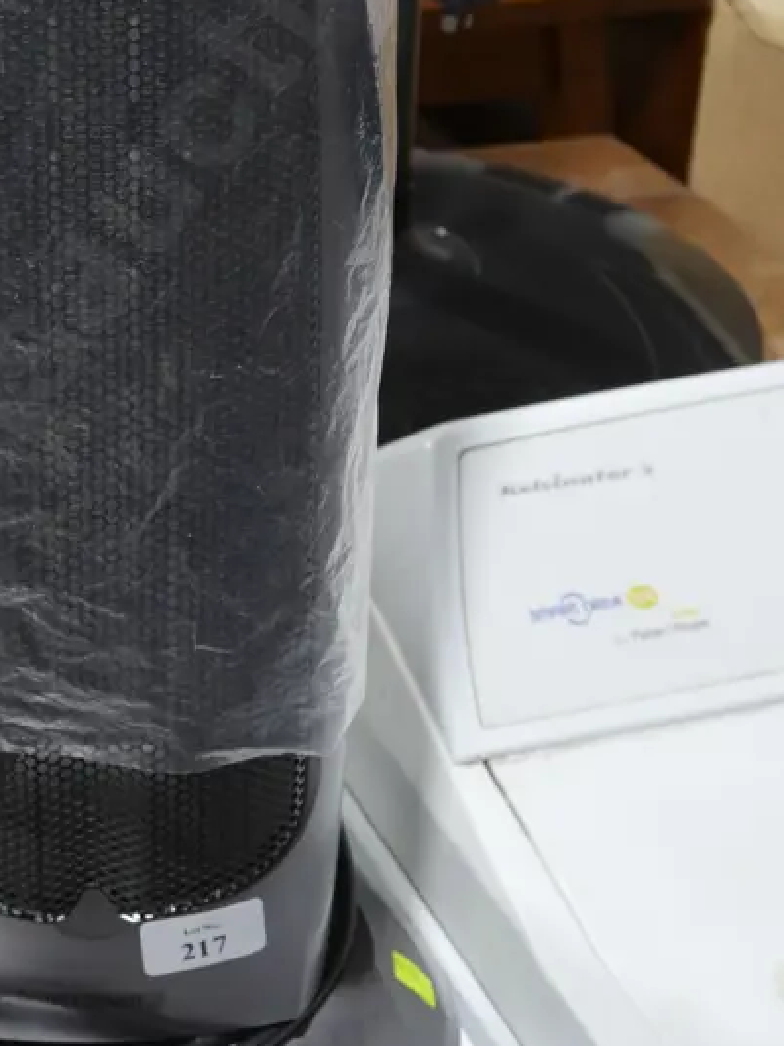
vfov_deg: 24.9
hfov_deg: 19.0
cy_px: 187
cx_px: 156
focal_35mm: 77
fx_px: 2325
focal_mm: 20
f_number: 4.4
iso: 250
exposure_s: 1/60
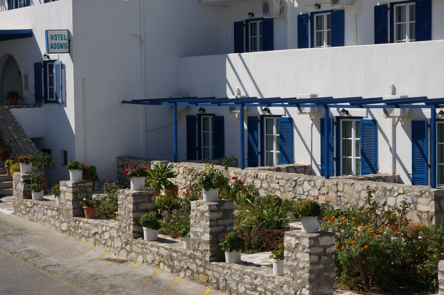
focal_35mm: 75
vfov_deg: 18.1
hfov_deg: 27.0
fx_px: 924
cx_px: 222
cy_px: 148
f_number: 16
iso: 100
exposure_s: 1/160
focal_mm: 50
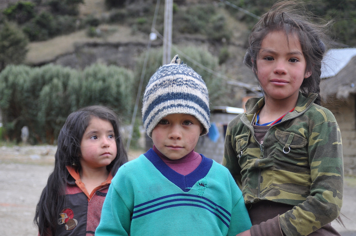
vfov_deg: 18.9
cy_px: 118
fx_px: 711
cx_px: 178
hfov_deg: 28.1
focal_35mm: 72
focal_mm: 48
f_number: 4.2
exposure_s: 1/250
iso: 640
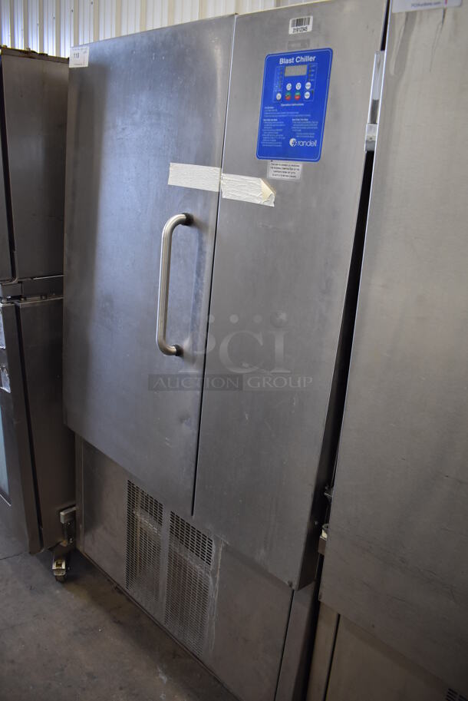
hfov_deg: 48.0
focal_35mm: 27
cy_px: 350
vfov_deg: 67.3
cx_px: 234
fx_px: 526
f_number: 3.5
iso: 1000
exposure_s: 1/125
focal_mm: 18
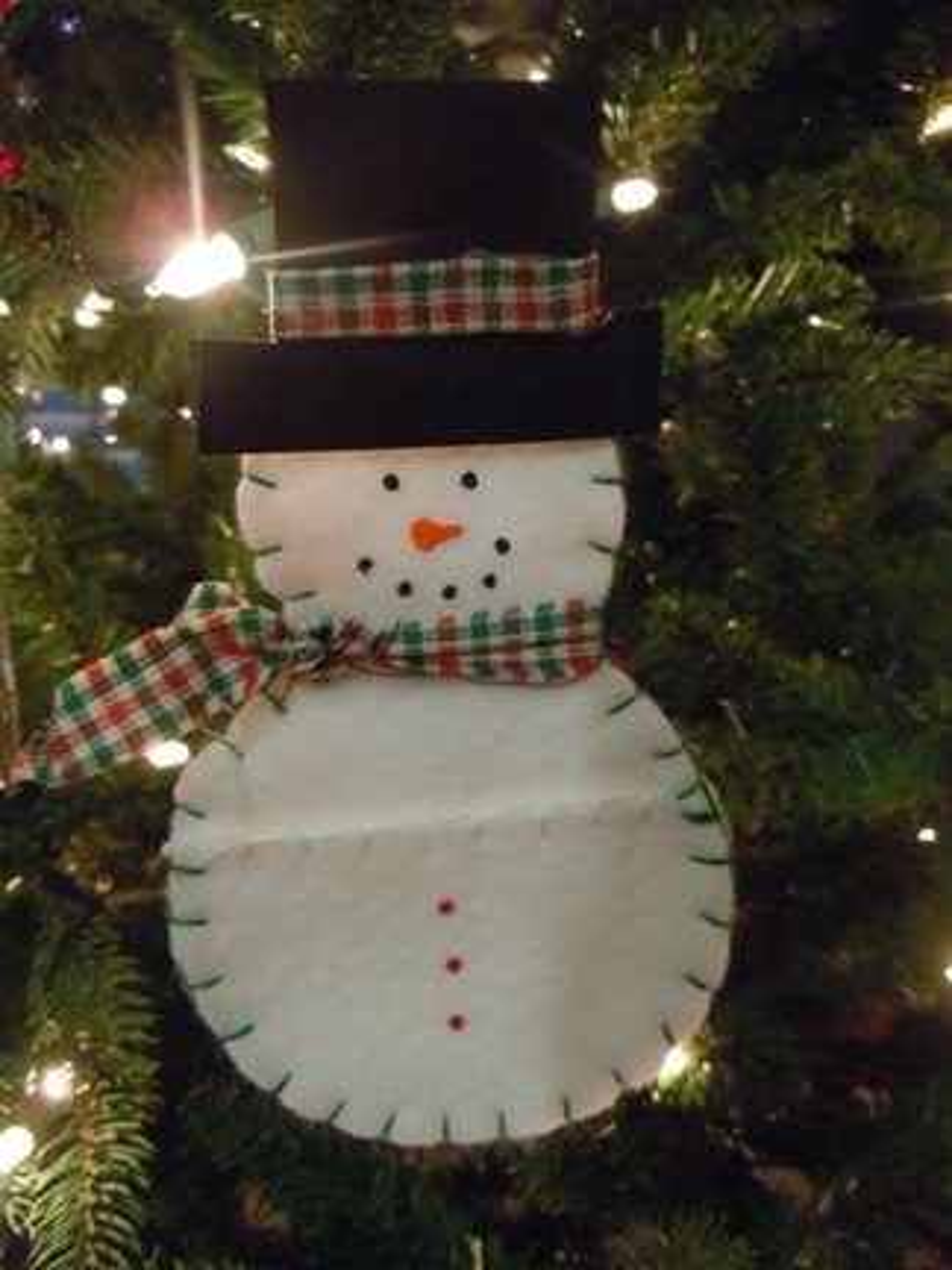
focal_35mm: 30
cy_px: 635
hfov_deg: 46.8
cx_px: 476
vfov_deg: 60.0
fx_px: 1100
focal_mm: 5.4
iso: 800
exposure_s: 1/30
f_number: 3.5
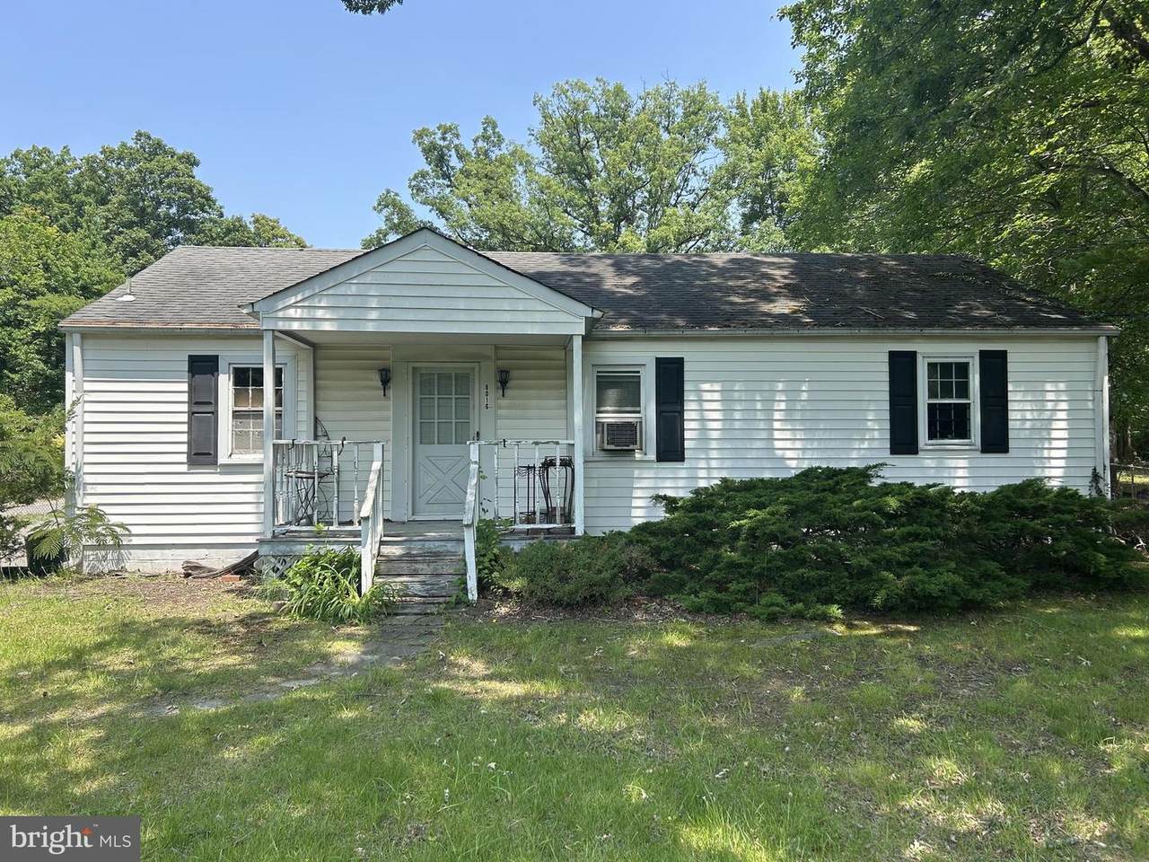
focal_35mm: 26
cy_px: 431
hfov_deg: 67.3
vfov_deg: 53.1
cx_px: 574
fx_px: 863
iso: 50
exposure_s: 1/1621
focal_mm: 5.7
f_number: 1.5
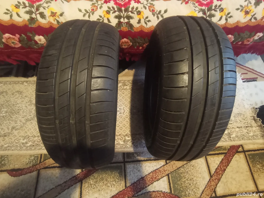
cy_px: 99
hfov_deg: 94.5
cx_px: 132
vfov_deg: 78.1
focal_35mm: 16
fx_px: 122
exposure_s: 1/14.3
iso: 1096
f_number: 2.2
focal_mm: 1.65
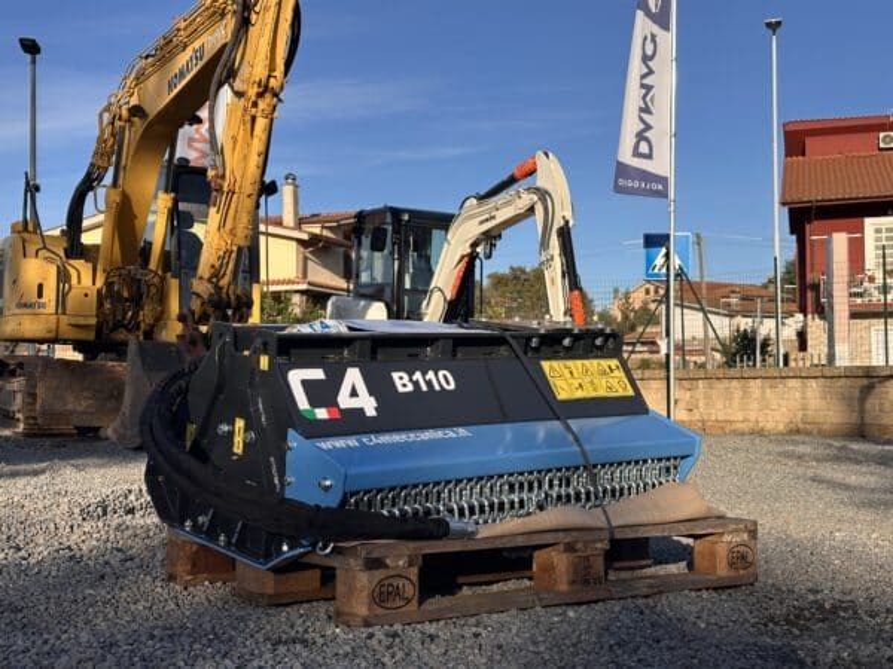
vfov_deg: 30.3
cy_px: 334
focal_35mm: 48
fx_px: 1238
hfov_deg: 39.7
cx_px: 446
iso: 64
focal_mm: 6.86
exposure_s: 1/3597
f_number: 1.78
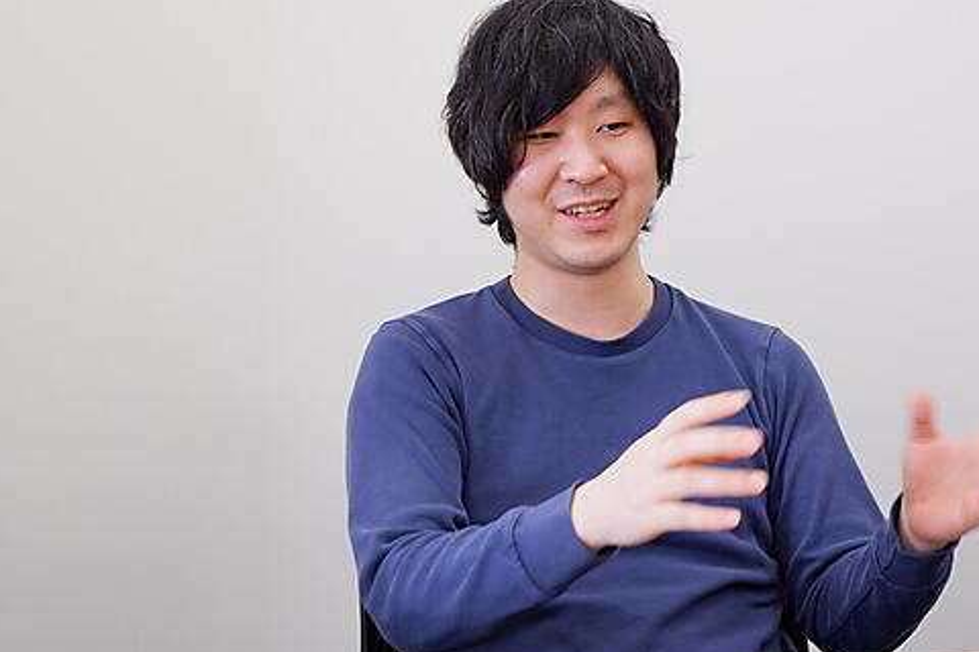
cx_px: 498
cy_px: 336
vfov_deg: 22.6
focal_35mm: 60
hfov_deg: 33.4
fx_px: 1632
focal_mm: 32.3
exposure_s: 1/70
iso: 800
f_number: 4.9
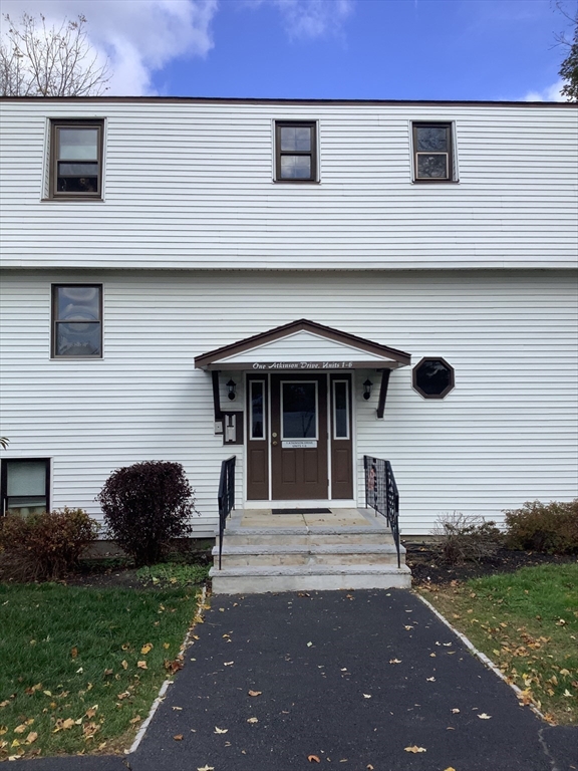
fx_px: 690
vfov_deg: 58.4
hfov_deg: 45.4
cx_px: 289
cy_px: 386
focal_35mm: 31
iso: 25
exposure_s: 1/936
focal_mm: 3.3
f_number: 2.4
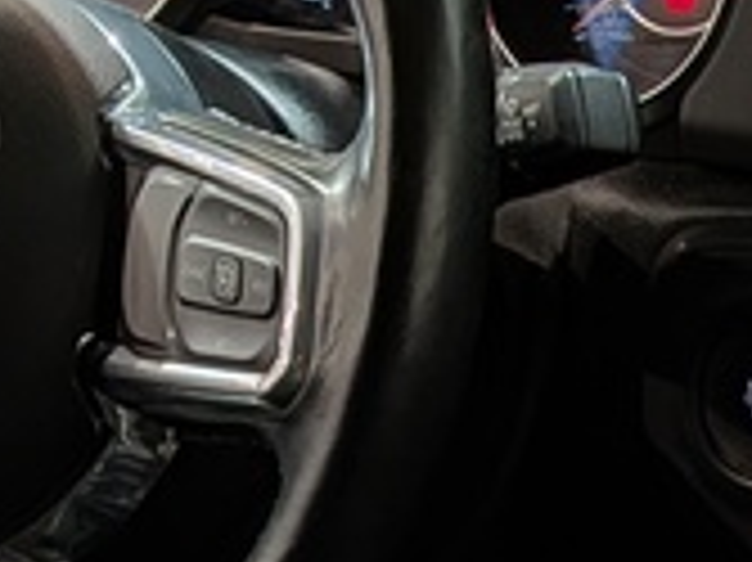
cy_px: 895
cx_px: 901
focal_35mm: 147
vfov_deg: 9.7
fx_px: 3191
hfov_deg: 13.1
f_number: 1.7
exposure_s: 1/123
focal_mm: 4.53
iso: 28
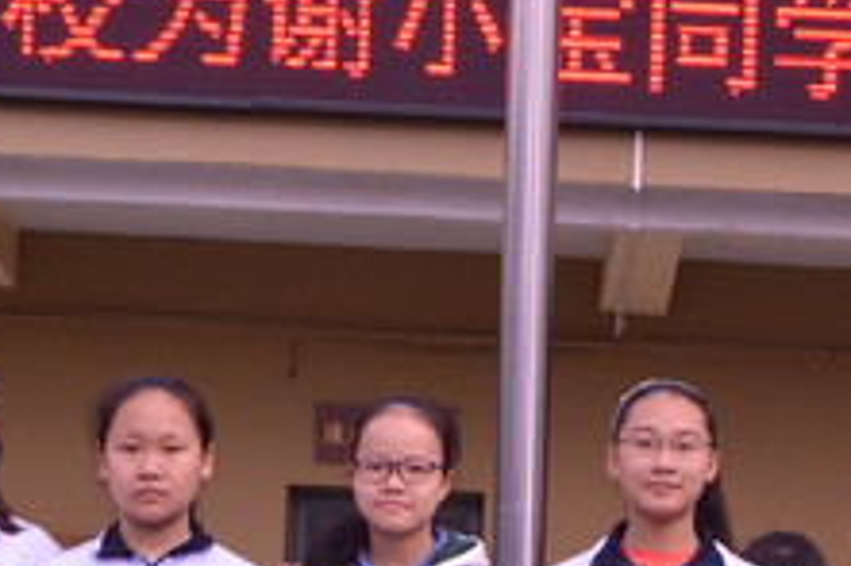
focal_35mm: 133
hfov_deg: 15.3
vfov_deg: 10.1
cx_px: 735
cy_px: 749
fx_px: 3142
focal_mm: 28
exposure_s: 1/500
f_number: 8
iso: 800
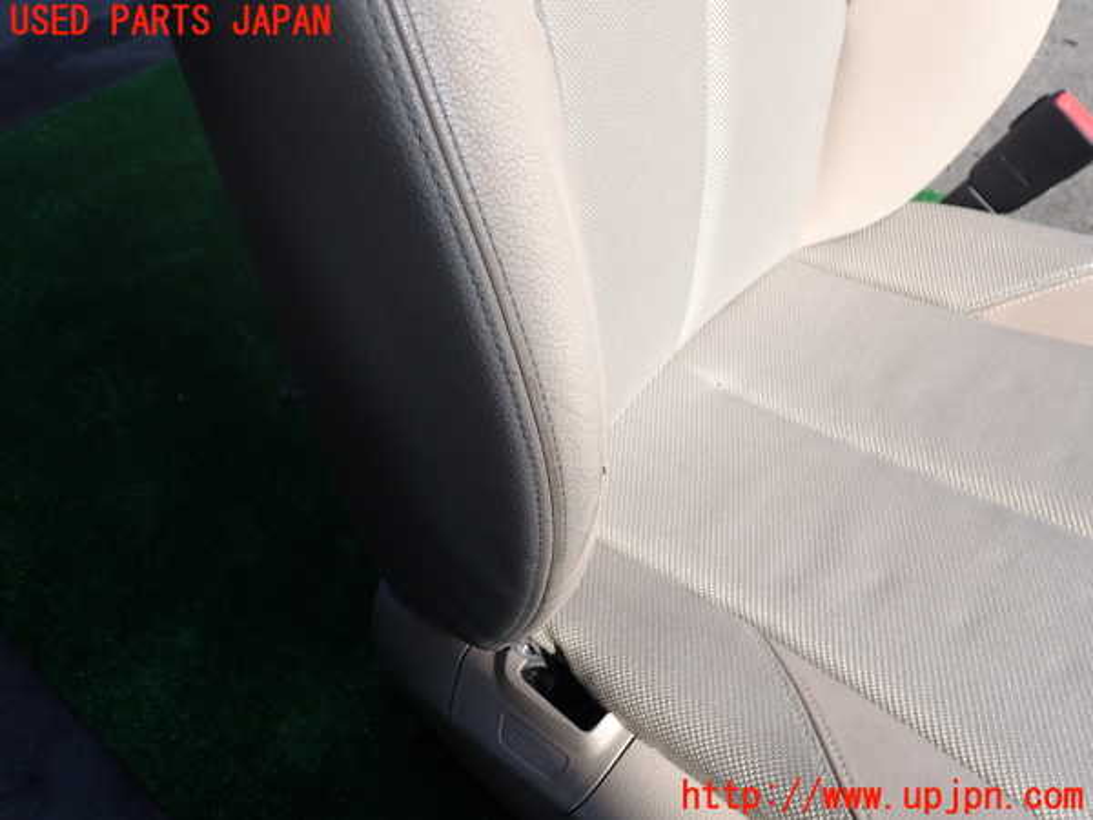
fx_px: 947
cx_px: 546
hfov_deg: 60.0
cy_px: 410
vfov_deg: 46.8
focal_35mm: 30
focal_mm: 5.4
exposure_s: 1/800
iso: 100
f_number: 3.2
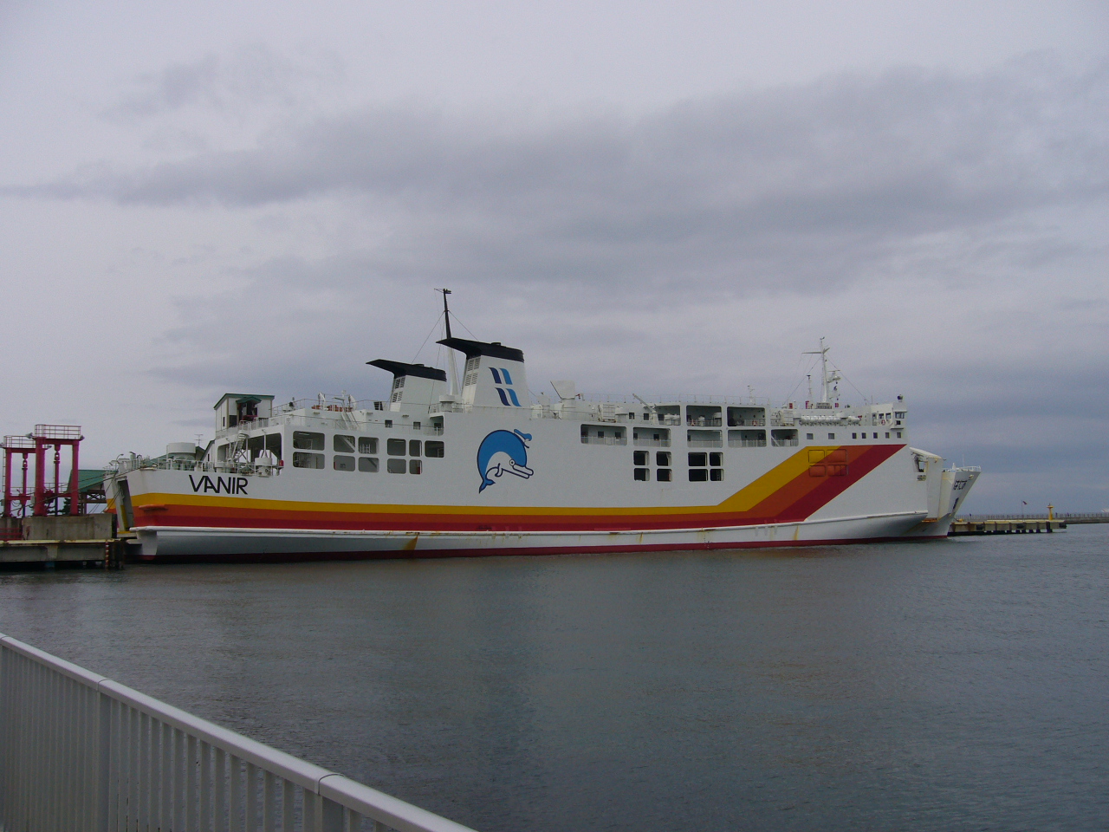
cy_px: 416
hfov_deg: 52.6
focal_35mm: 35
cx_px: 554
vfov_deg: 40.7
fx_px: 1121
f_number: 5.6
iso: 80
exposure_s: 1/800
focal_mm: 5.8
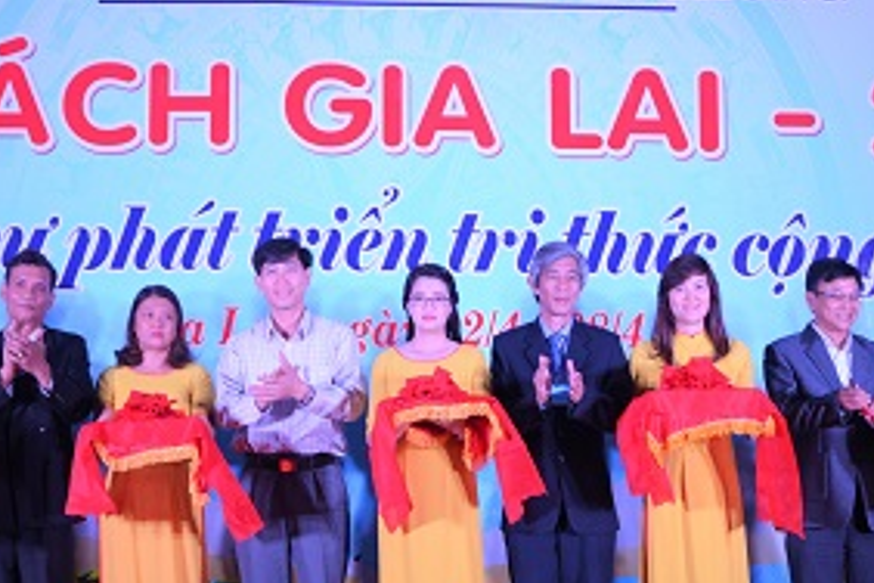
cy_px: 242
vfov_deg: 16.4
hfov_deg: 24.4
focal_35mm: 83
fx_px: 2015
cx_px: 335
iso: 400
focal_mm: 26
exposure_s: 1/100
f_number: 5
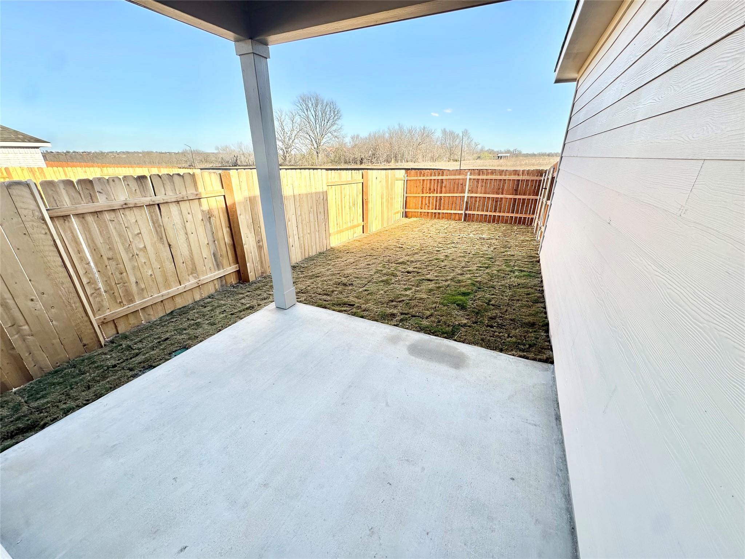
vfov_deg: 85.7
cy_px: 280
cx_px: 372
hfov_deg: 102.1
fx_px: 301
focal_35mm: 14
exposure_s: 1/404
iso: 40
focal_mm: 2.22
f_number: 2.2
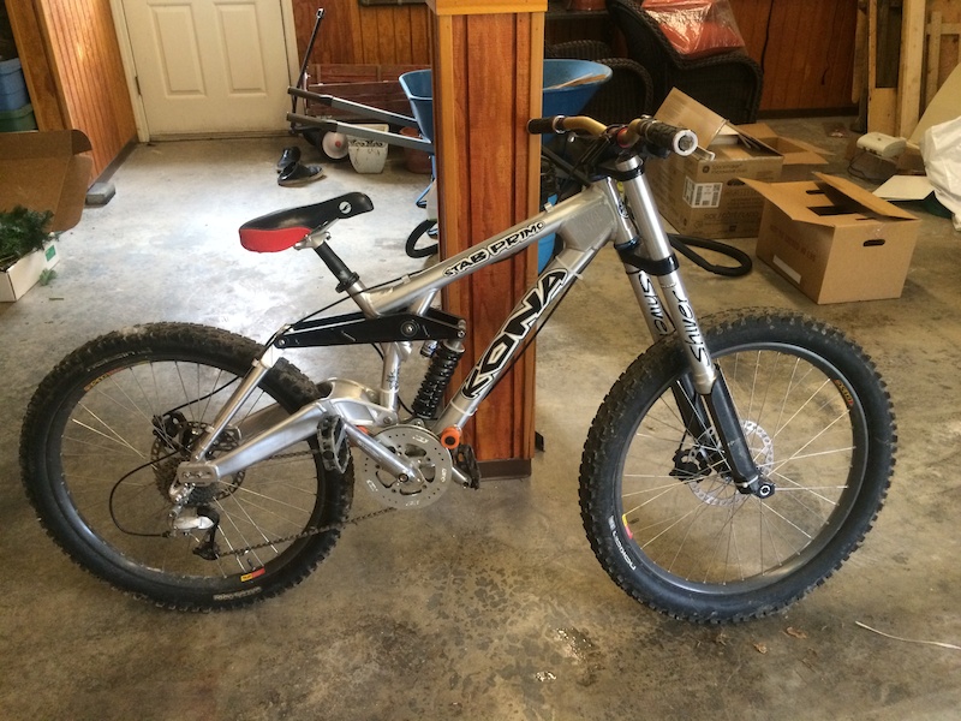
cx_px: 480
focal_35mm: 30
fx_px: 833
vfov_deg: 46.8
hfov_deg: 60.0
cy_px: 360
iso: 250
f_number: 2.2
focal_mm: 4.12
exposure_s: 1/30
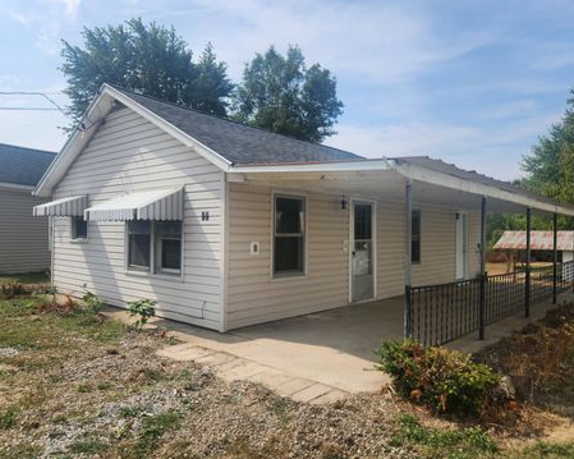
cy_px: 227
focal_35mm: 25
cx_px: 312
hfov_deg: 68.0
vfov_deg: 56.8
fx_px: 425
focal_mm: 5.4
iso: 20
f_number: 1.8
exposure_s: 1/2066
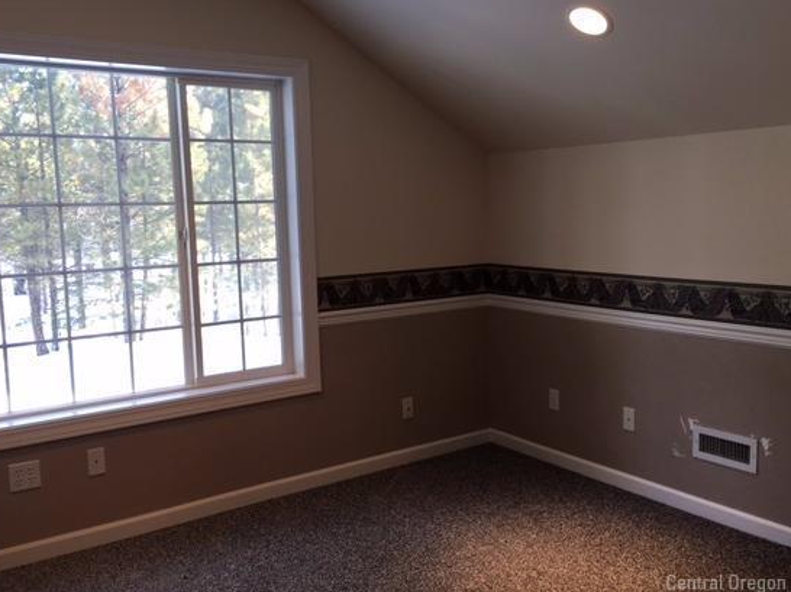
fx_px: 777
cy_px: 297
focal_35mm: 34
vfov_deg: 41.8
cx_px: 422
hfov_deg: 53.9
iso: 25
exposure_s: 1/40
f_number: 2.2
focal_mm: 4.15
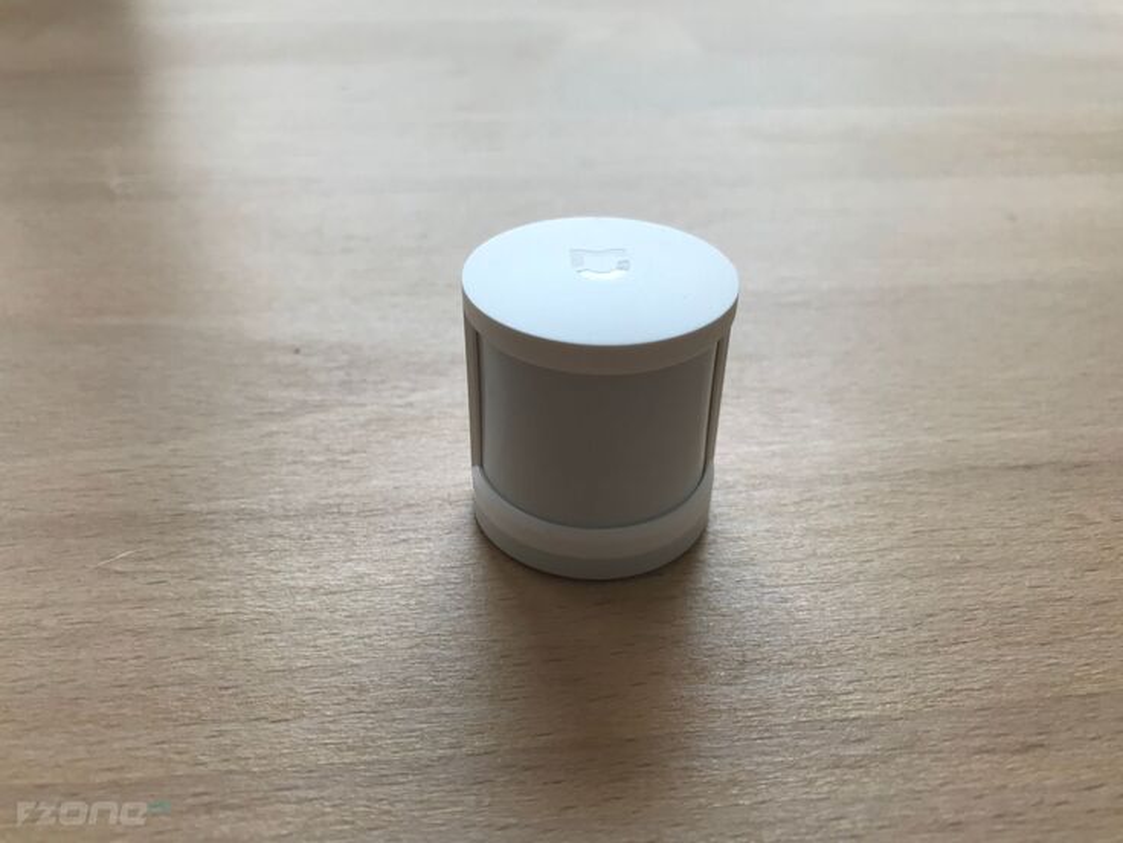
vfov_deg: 49.7
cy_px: 422
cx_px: 562
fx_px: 908
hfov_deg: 63.4
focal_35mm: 28
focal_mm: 3.99
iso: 40
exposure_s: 1/100
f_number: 1.8
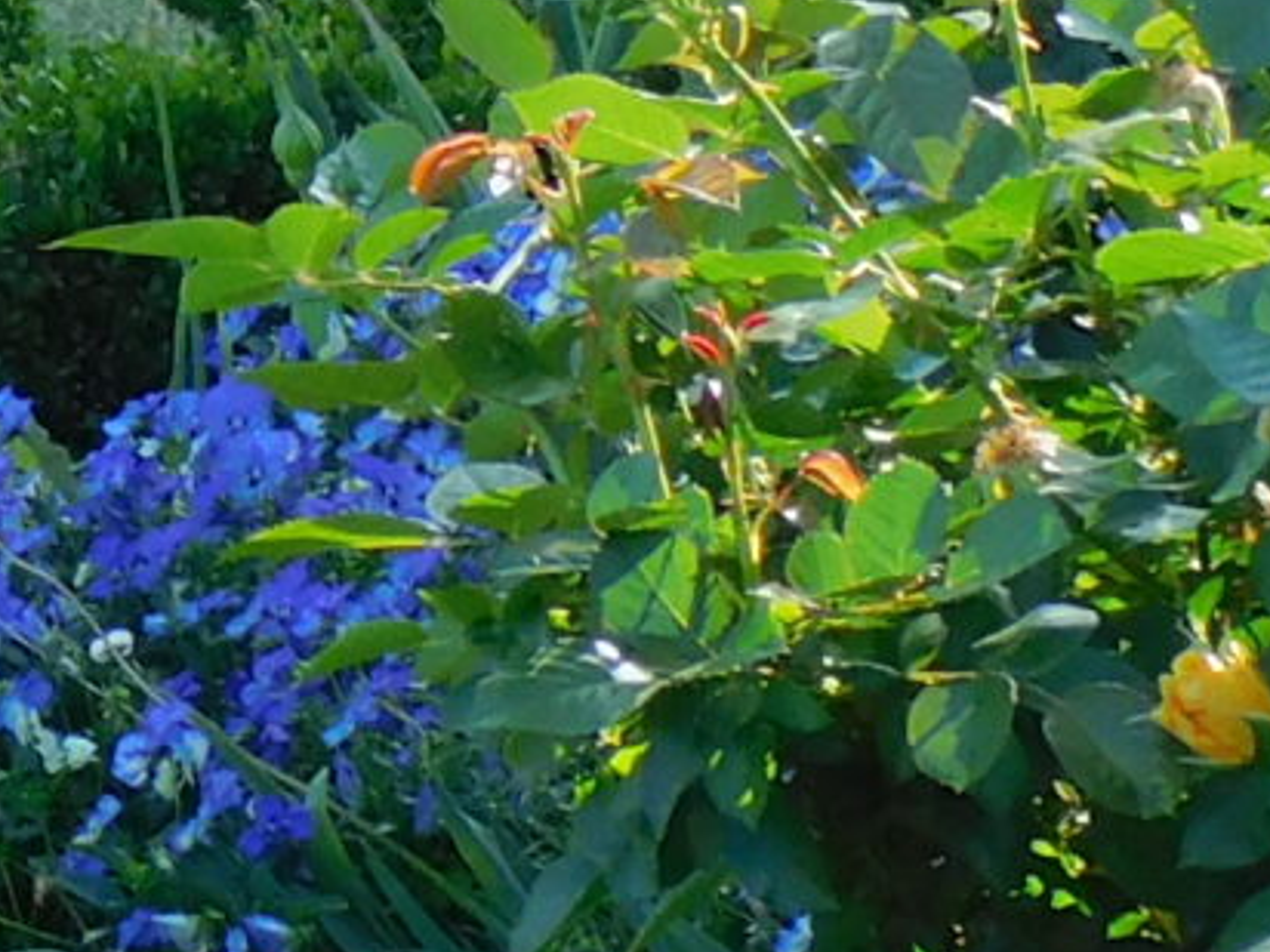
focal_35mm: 205
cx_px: -1600
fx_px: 7521
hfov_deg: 8.9
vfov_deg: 6.9
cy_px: -1325
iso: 125
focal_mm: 5.9
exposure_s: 1/200
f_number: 3.6
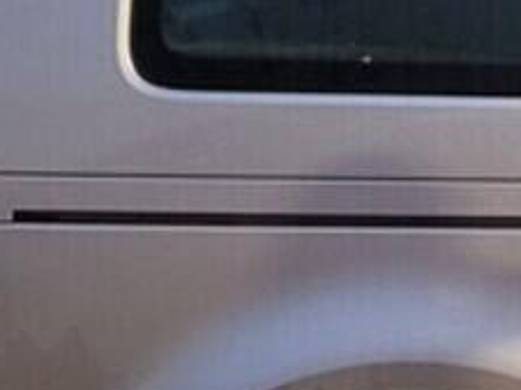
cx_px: 1388
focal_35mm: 166
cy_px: -85
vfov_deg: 8.8
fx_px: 2496
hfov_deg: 9.9
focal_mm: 5.4
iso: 250
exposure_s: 1/50
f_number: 1.8
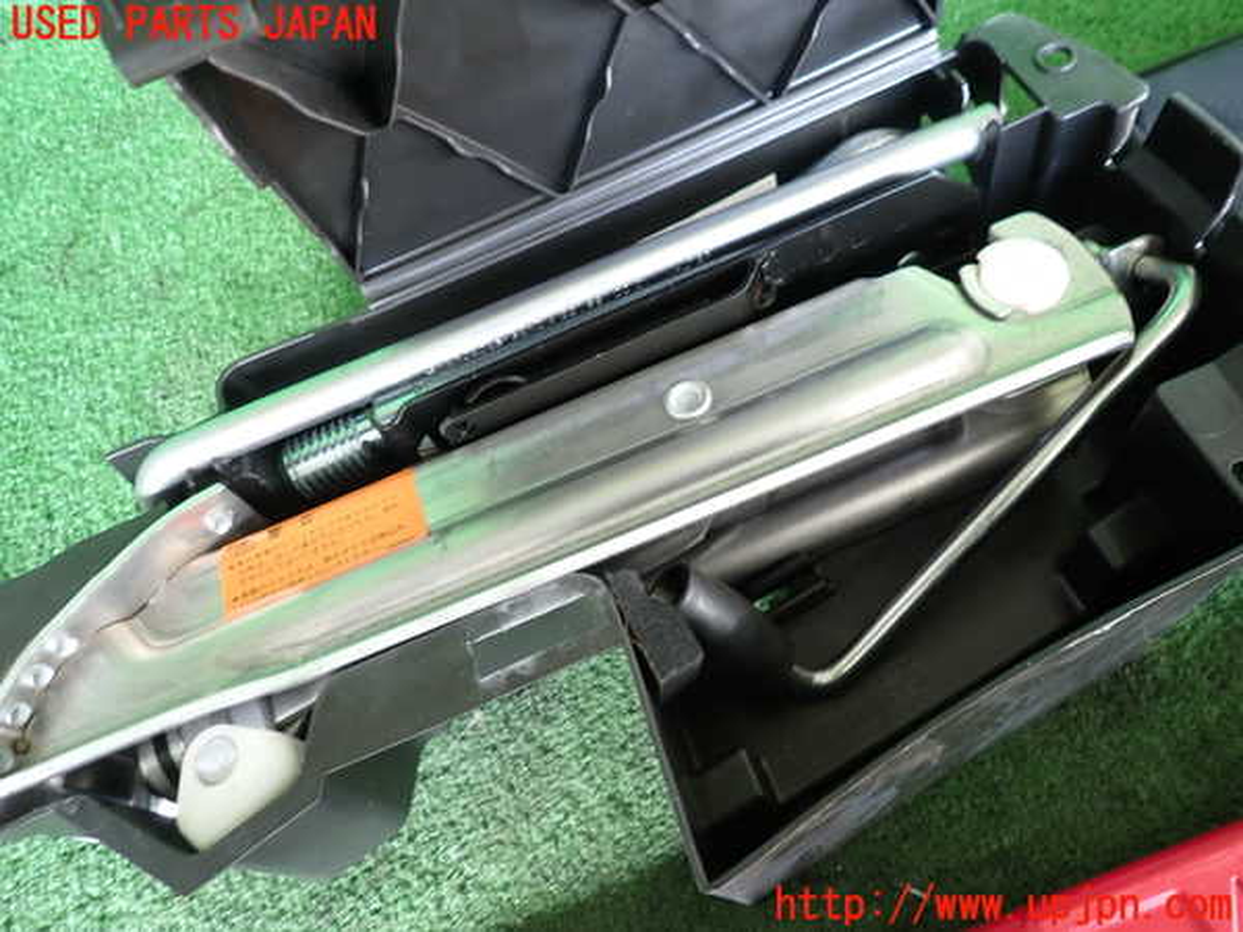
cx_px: 622
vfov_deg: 54.9
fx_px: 898
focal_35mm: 25
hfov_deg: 69.4
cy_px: 466
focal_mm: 4.5
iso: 200
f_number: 2
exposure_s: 1/40
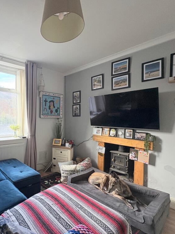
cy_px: 118
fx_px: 128
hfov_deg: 63.3
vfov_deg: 84.7
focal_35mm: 19
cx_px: 37
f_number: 2.2
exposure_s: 1/99
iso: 100
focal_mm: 2.22
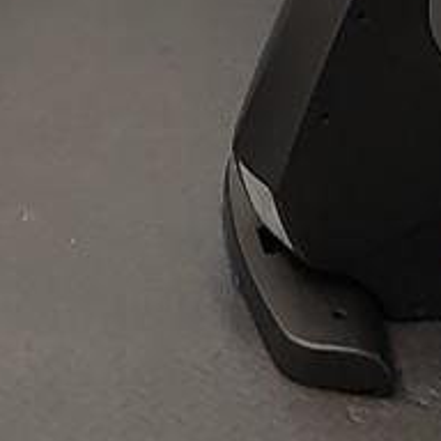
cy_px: -459
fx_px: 1701
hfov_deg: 14.1
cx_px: -149
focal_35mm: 118
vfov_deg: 12.8
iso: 100
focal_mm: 2.18
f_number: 1.9
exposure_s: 1/30
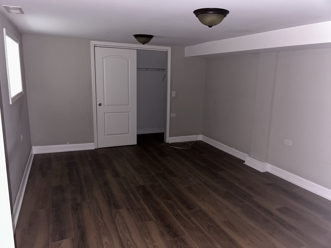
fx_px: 249
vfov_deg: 53.1
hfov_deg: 67.3
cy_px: 124
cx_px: 166
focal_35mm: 26
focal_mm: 5.7
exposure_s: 1/8
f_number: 1.5
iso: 200
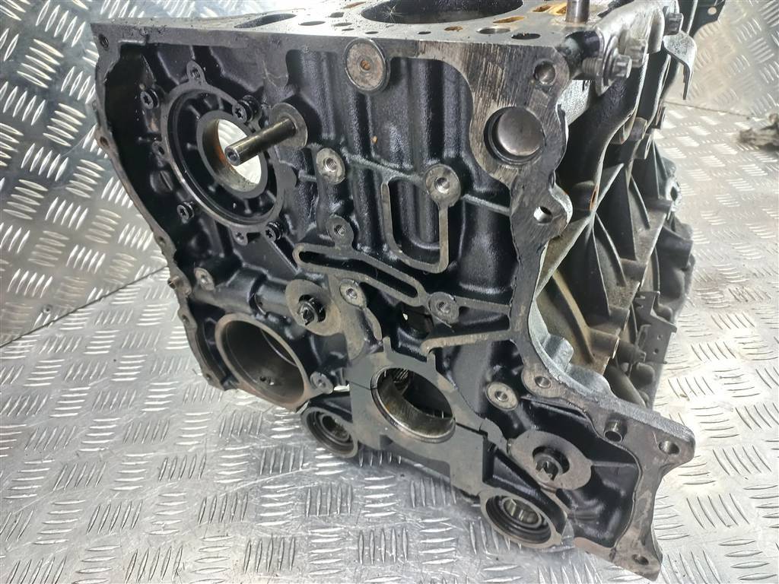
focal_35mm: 25
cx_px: 390
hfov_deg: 69.4
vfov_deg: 54.9
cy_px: 292
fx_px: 563
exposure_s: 1/33
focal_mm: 4.6
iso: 250
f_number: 1.8
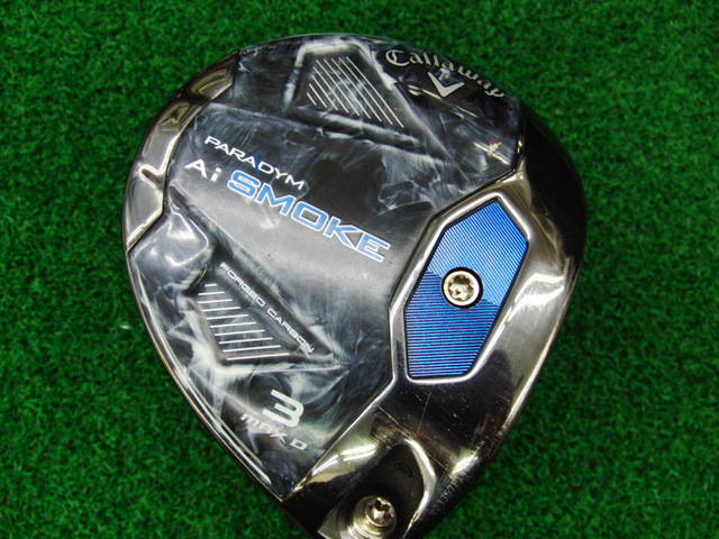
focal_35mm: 37
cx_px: 360
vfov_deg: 38.7
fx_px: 769
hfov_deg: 50.1
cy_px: 270
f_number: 3.6
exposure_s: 1/80
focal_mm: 6.42
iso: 400
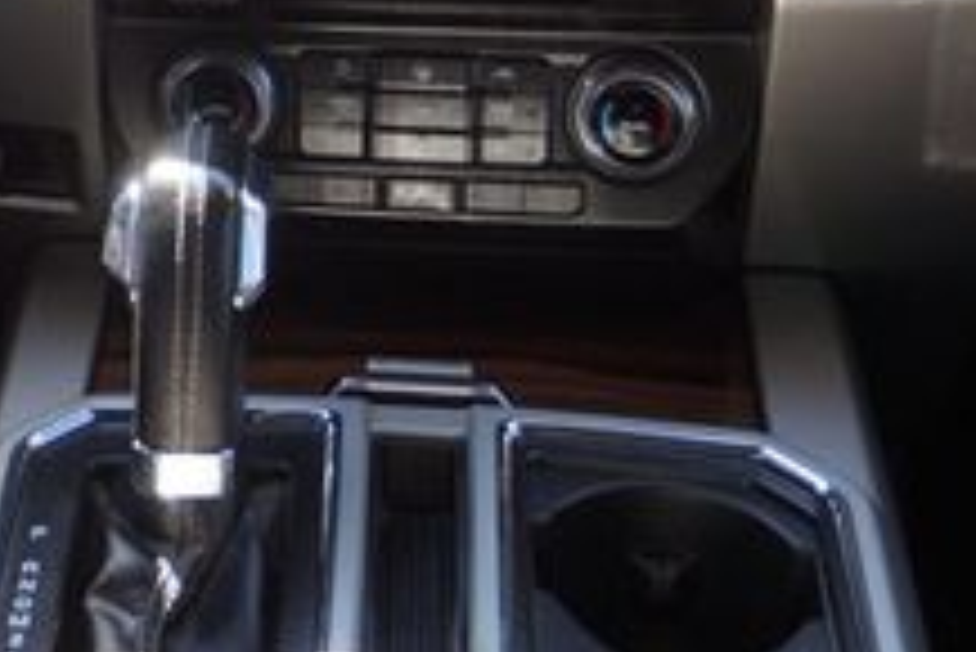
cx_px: -265
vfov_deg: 12.1
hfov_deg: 17.4
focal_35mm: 110
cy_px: -180
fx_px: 2997
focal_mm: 25
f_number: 4.5
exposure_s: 1/60
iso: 125
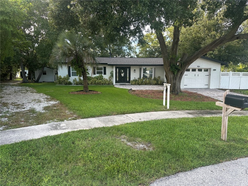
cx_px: 124
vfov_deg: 56.8
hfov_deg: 71.6
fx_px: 172
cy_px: 93
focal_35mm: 24
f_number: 1.78
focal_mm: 6.86
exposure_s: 1/428
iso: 80
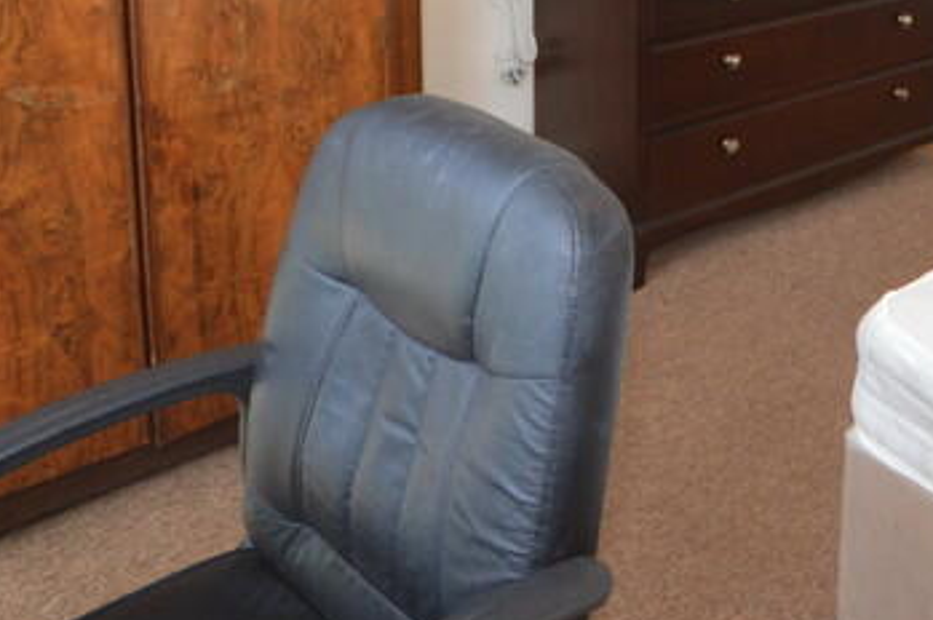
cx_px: 1091
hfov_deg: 35.9
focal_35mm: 44
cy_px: -122
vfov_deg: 27.0
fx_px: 1139
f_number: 4.5
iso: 400
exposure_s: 1/80
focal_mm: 10
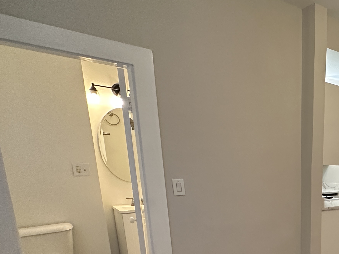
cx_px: 355
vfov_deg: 40.5
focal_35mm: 32
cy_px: 233
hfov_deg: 45.6
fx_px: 313
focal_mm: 2.22
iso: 320
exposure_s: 1/120
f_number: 2.2
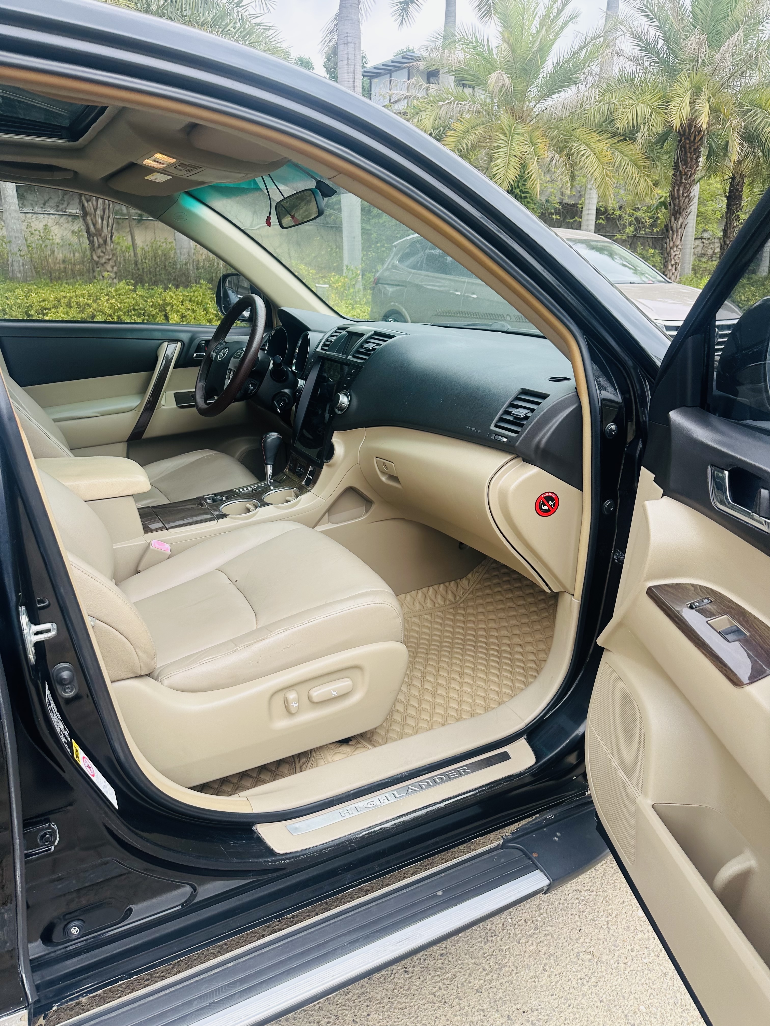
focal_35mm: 24
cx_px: 385
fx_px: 712
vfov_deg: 71.6
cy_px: 513
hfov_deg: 56.8
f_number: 1.78
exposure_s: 1/401
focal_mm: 6.86
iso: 80
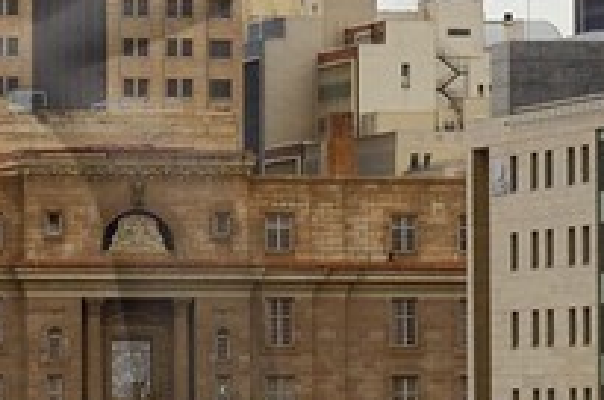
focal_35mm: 375
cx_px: -395
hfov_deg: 5.4
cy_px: 82
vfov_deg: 3.7
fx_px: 6282
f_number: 11
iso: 400
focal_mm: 48
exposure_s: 1/500
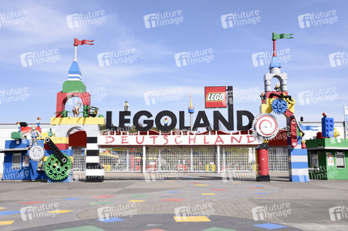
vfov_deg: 35.0
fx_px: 367
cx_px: 174
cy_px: 116
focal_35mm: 38
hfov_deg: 50.7
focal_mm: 38
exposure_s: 1/160
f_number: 11
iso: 200
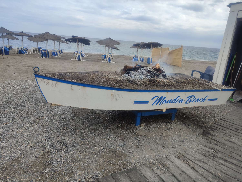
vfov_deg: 56.8
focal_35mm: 24
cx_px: 121
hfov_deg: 71.6
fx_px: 168
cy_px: 91
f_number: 1.89
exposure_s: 1/570
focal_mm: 5.89
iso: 50
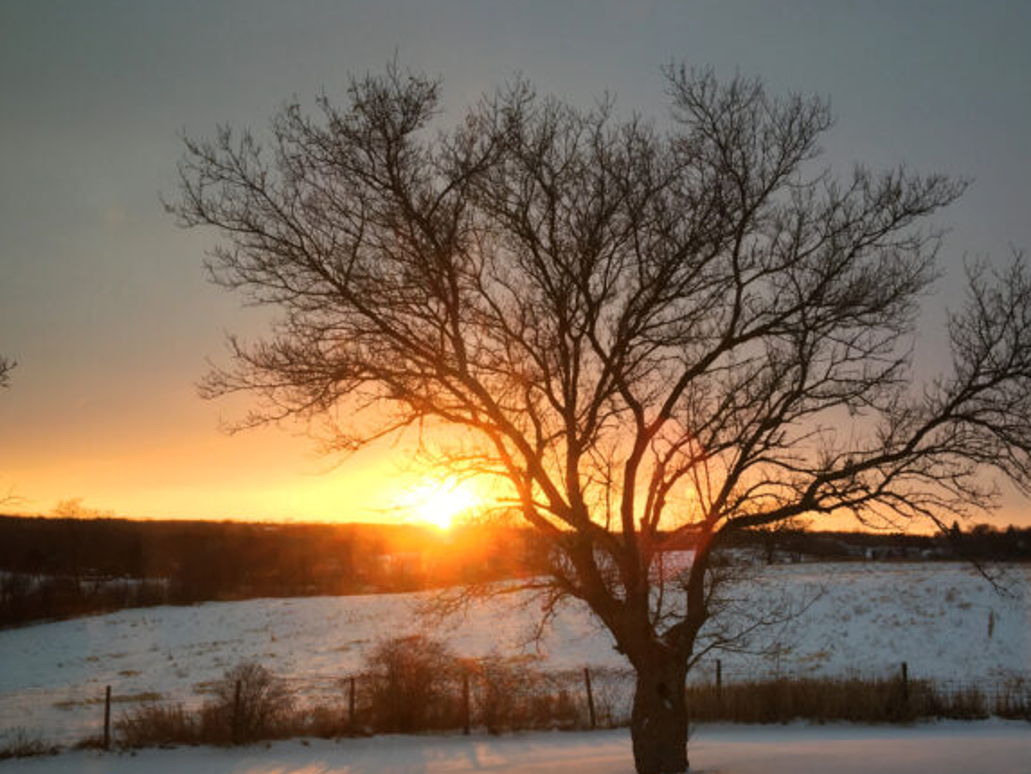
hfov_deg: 47.8
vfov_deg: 36.6
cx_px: 561
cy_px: 497
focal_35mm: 39
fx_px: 1162
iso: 25
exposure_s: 1/120
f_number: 2.2
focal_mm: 4.15
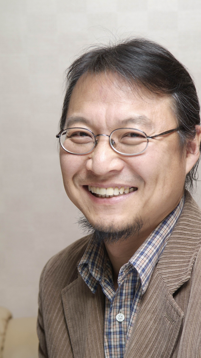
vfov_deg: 24.2
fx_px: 834
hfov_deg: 13.7
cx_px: 114
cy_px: 178
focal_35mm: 88
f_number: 4.8
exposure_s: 1/90
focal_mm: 55
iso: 100
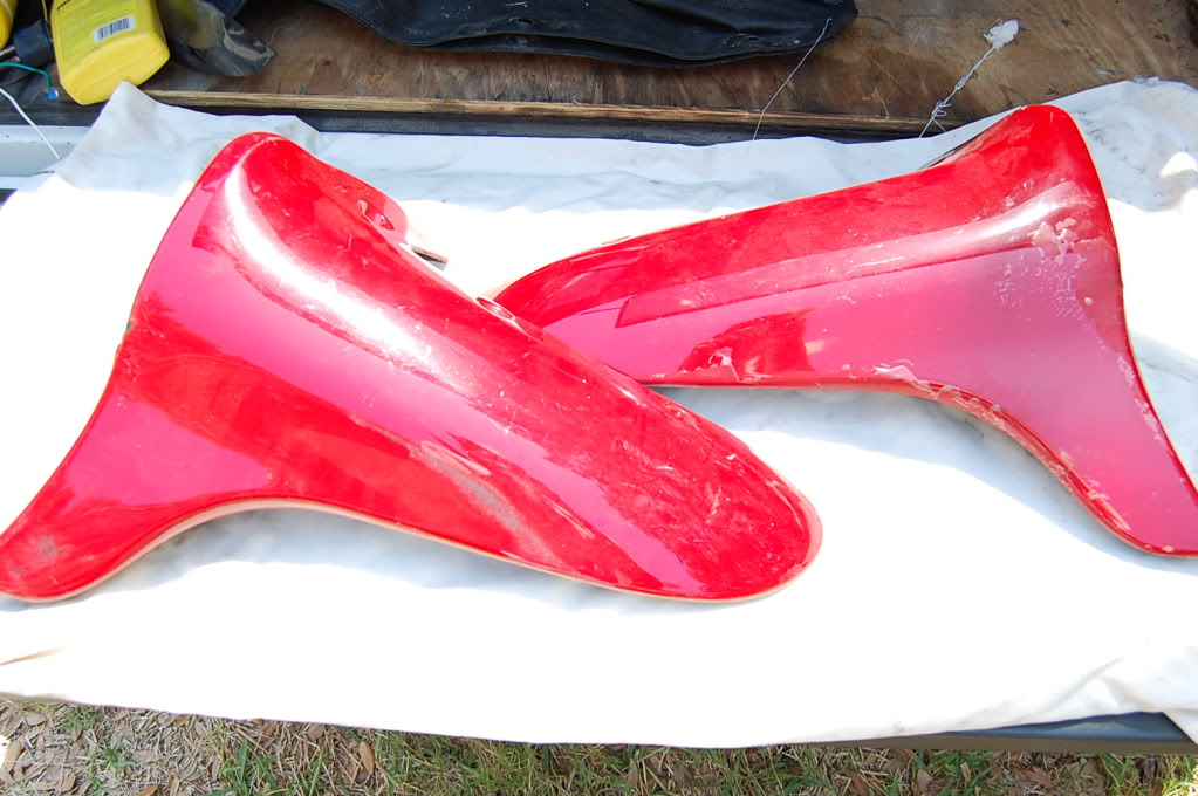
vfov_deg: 43.5
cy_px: 398
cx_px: 599
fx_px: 997
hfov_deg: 62.0
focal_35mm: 30
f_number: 5.6
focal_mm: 20
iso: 250
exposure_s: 1/125
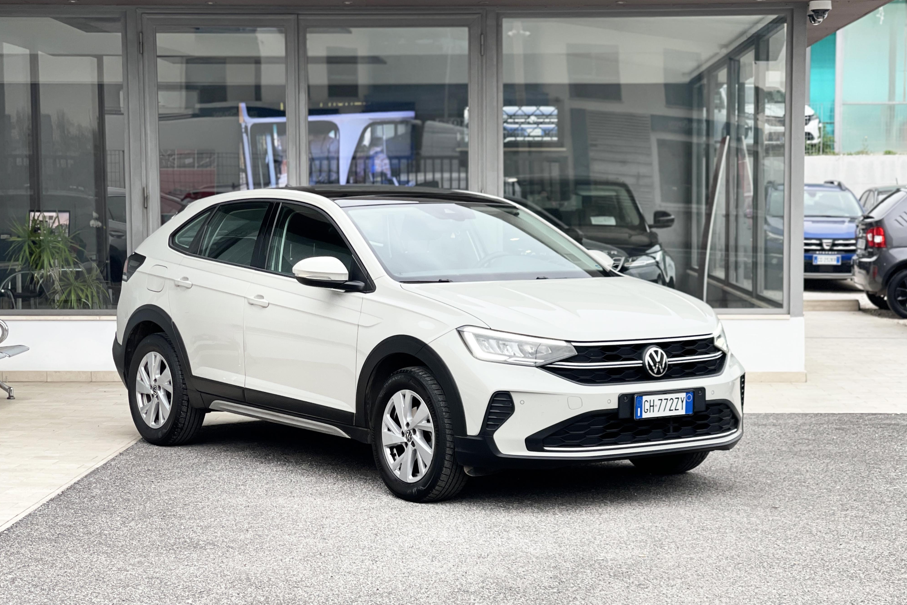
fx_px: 1688
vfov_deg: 20.3
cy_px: 315
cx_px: 454
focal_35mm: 67
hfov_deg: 30.1
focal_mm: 7.5
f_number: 2.2
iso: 50
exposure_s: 1/121
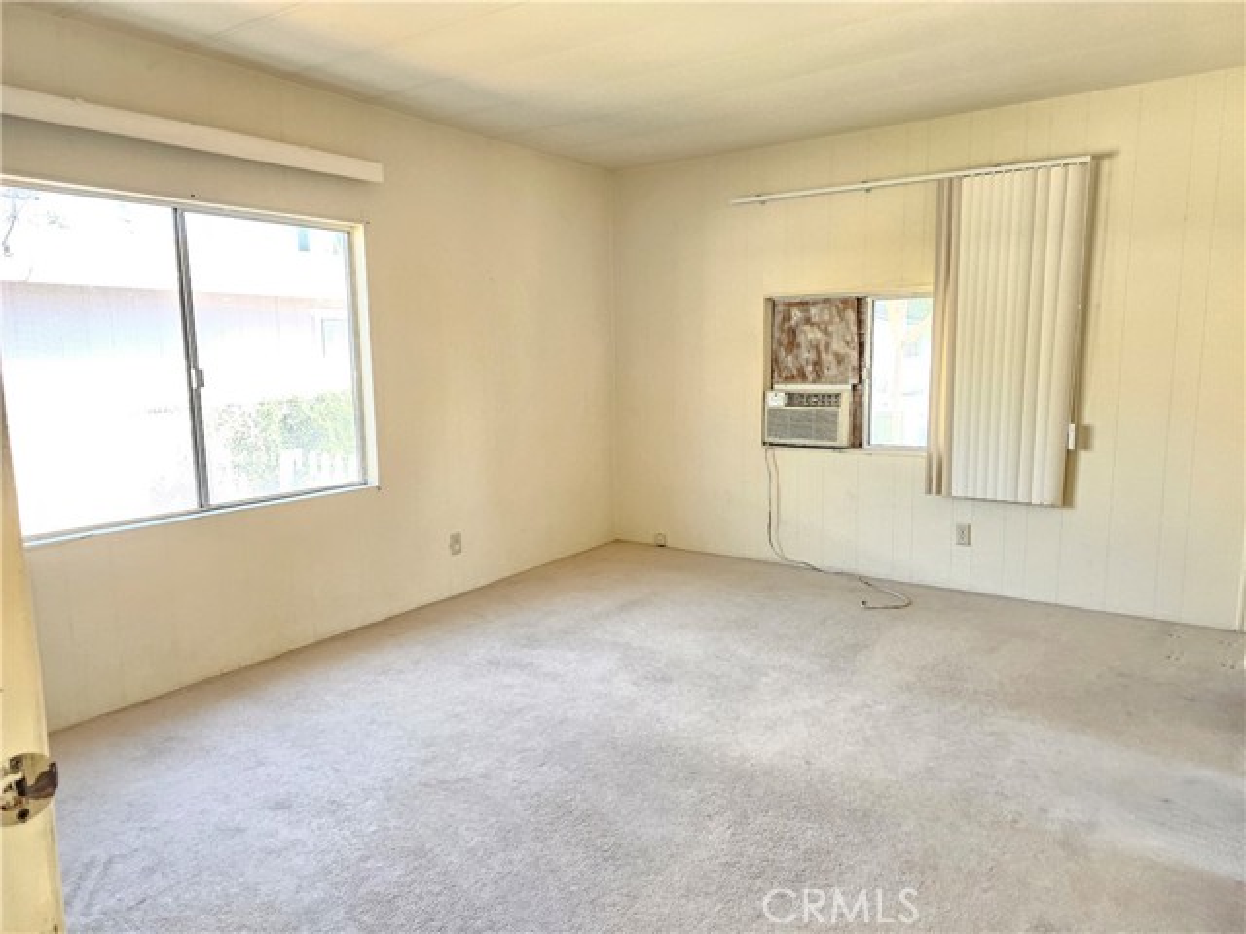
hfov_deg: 73.9
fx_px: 828
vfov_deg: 58.9
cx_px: 623
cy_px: 467
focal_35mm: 23
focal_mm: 6.3
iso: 1250
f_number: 1.7
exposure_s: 1/240
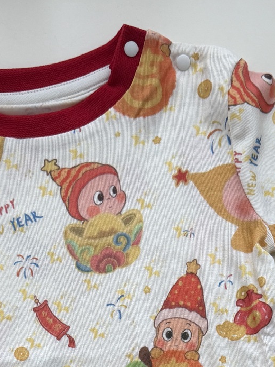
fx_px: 880
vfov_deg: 20.8
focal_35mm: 83
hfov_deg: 17.8
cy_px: 516
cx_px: 156
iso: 100
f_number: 1.78
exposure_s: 1/121
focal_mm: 6.76
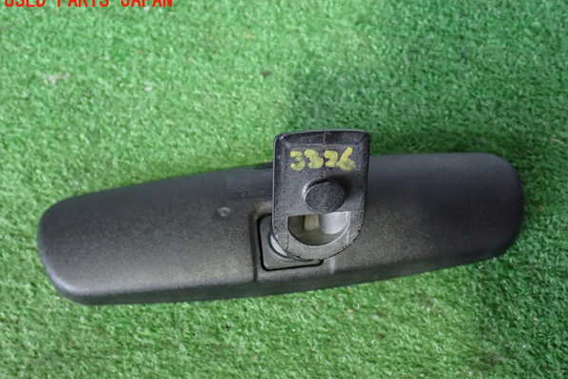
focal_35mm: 43
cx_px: 285
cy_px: 203
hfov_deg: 45.4
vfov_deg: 31.2
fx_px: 679
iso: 800
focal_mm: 7.31
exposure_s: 1/30
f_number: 2.8
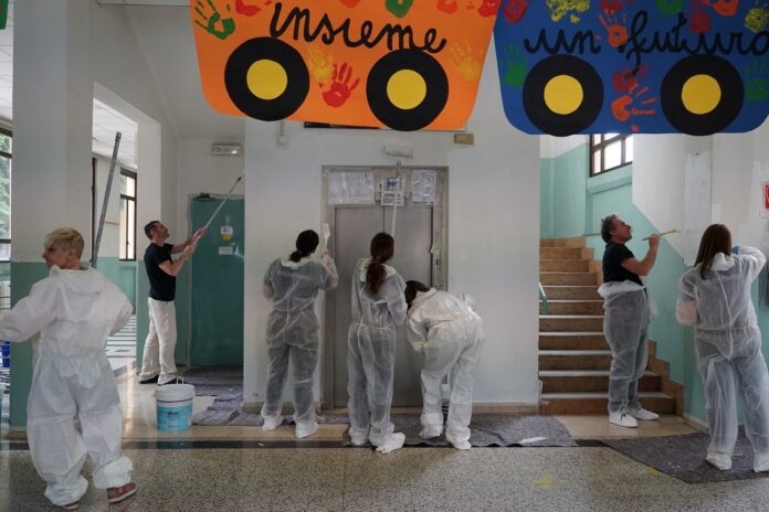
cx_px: 384
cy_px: 256
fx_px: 670
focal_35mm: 31
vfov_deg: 41.9
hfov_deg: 59.7
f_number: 4
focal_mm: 20.9
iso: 1000
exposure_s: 1/250
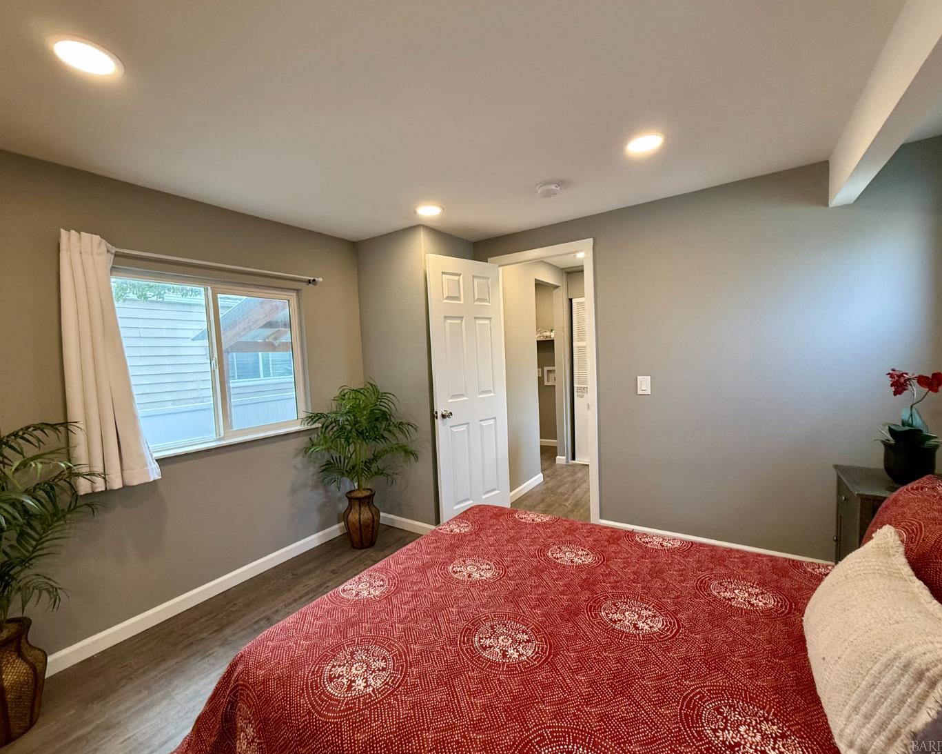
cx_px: 451
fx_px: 418
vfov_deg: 84.0
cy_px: 383
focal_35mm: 15
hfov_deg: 96.8
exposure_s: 1/120
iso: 250
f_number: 2.2
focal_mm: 2.22
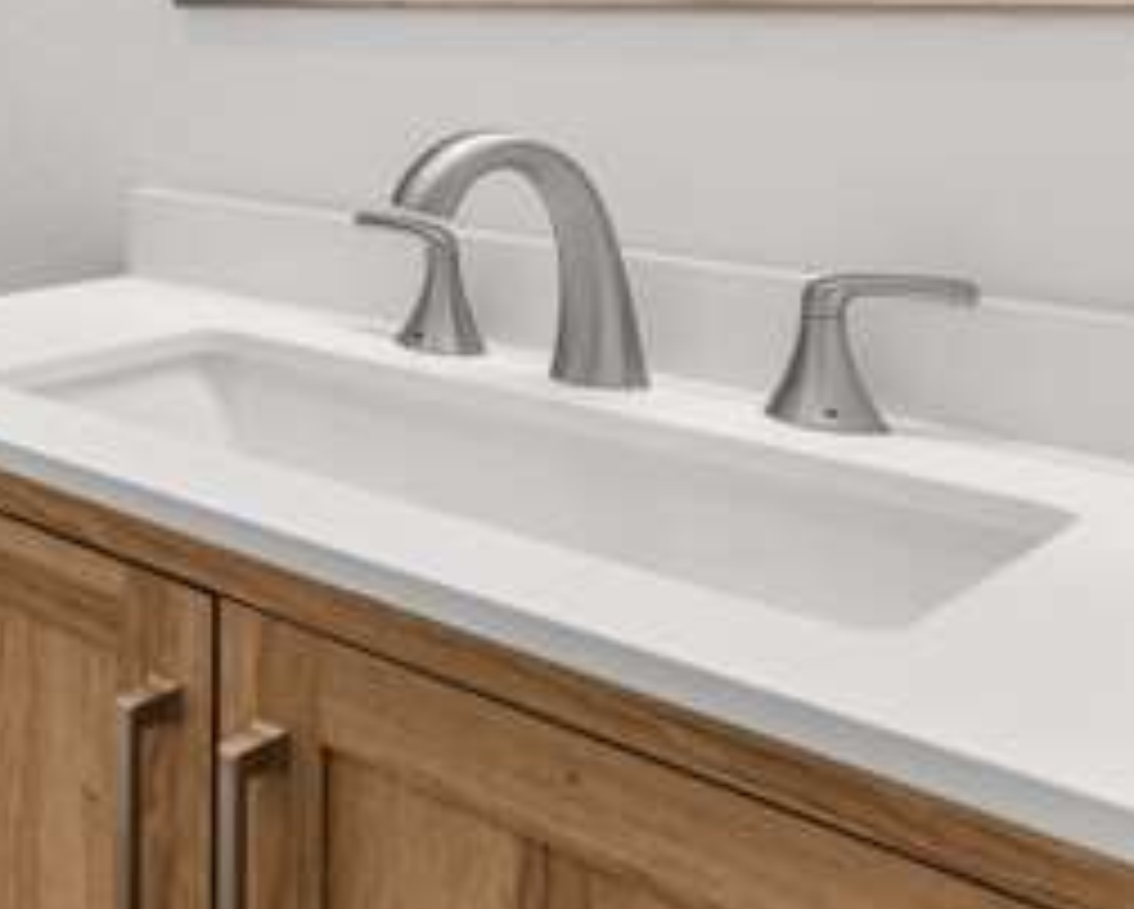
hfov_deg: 31.0
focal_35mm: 40
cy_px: 45
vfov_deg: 34.7
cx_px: -459
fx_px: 1344
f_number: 8
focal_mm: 14
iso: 400
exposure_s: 1/2.5
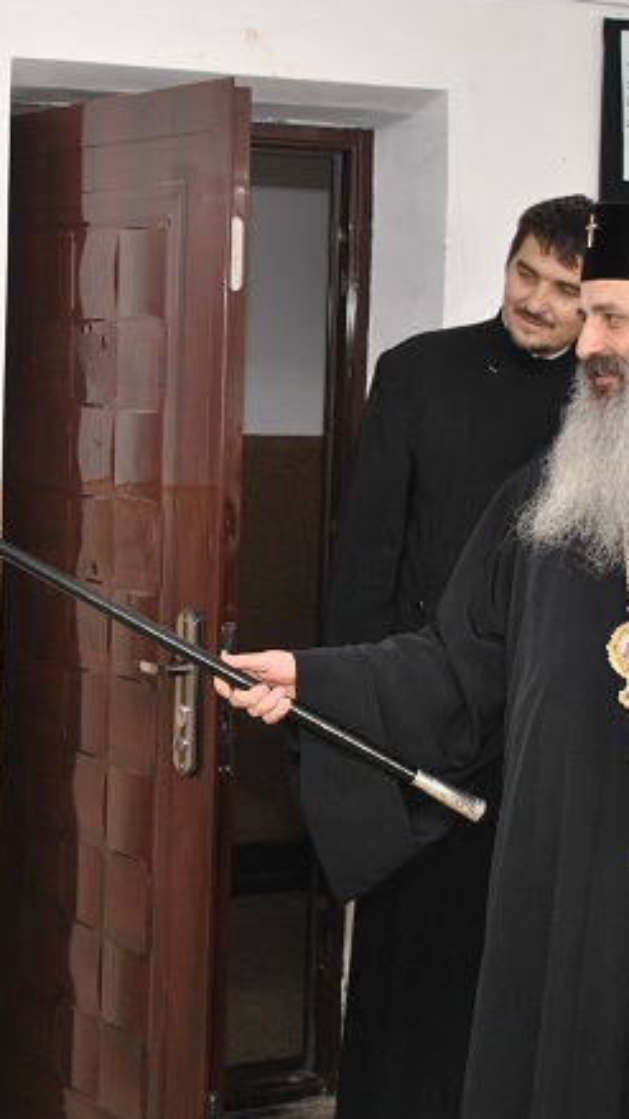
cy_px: 533
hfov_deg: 16.7
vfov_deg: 29.7
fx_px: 2105
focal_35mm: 71
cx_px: 41
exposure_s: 1/30
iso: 200
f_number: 4
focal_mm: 22
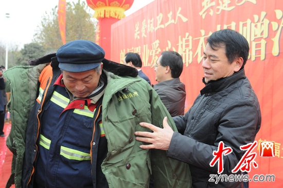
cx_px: 142
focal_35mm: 36
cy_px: 94
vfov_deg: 36.8
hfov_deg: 53.2
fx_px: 283
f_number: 4
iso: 2000
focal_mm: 24
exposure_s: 1/800
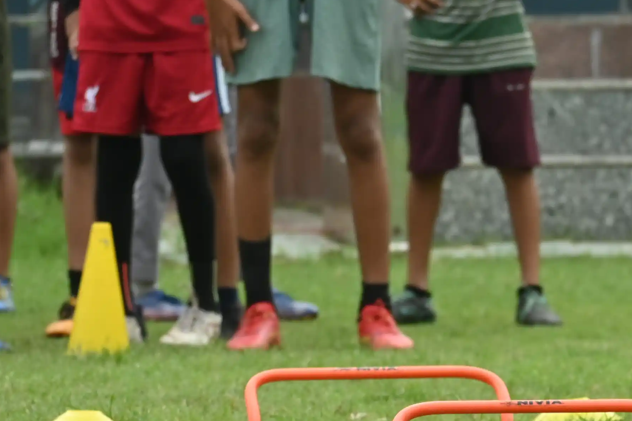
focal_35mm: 562
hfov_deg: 3.7
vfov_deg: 2.4
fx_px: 9866
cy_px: 154
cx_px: 736
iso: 320
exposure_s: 1/500
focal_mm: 120
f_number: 5.3
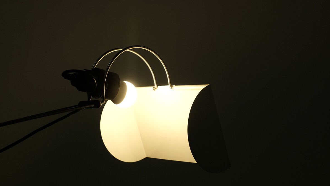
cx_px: 165
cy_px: 102
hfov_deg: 37.2
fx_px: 490
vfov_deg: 21.4
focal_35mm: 56
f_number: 5.6
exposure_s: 1/350
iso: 800
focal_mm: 35
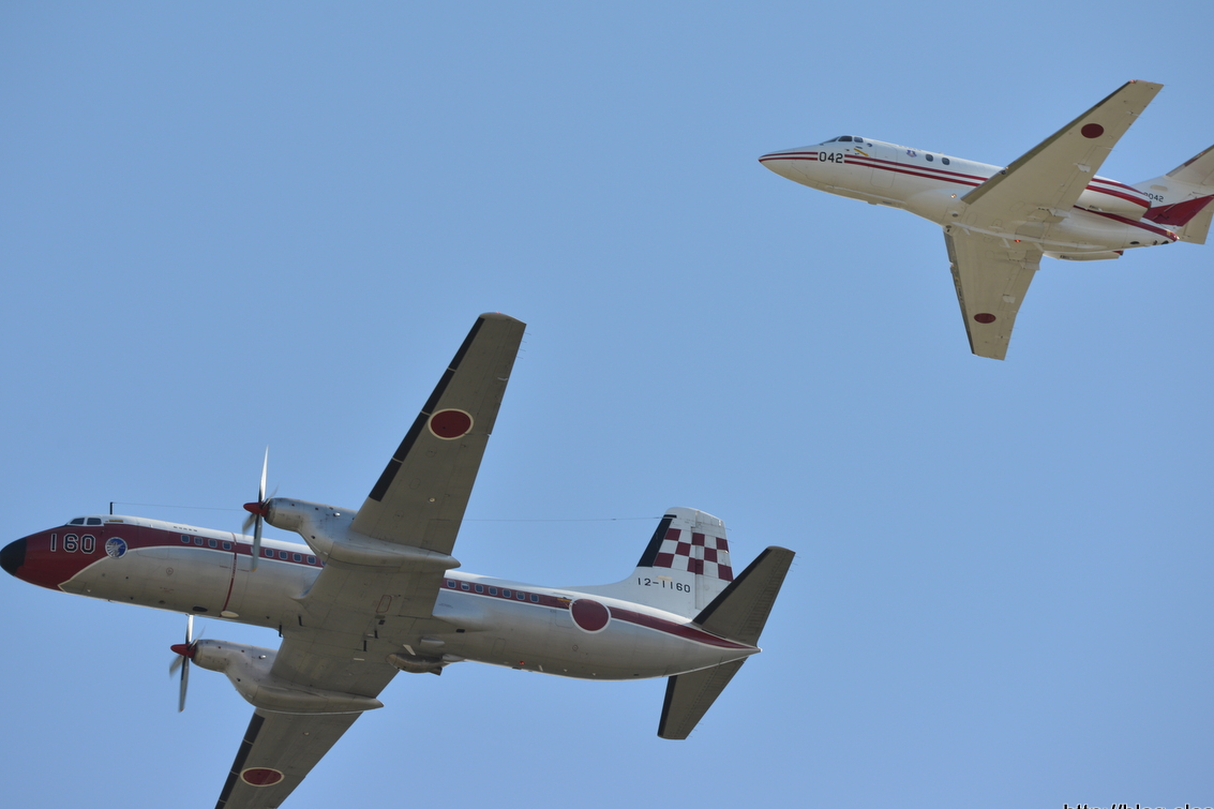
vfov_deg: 5.2
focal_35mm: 265
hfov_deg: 7.8
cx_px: 627
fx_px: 8934
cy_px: 424
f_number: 8
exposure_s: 1/640
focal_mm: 250
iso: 200
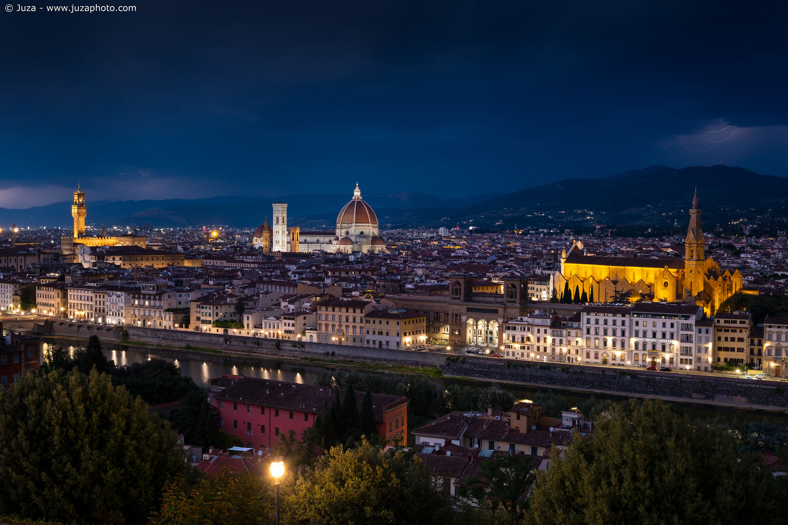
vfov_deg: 32.6
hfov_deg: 47.4
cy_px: 262
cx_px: 394
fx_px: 897
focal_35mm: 41
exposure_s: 5
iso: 160
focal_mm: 27
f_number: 8
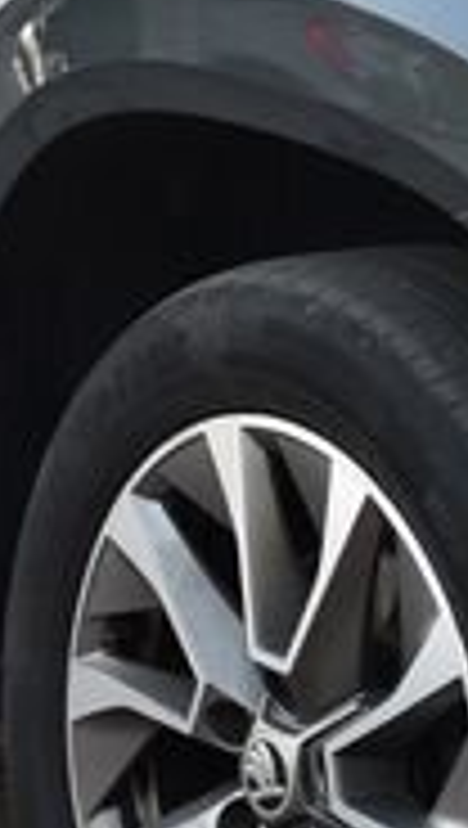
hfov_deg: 3.8
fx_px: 7034
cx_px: 522
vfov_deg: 6.7
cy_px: 27
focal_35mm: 320
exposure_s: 1/200
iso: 500
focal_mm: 55
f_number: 7.1
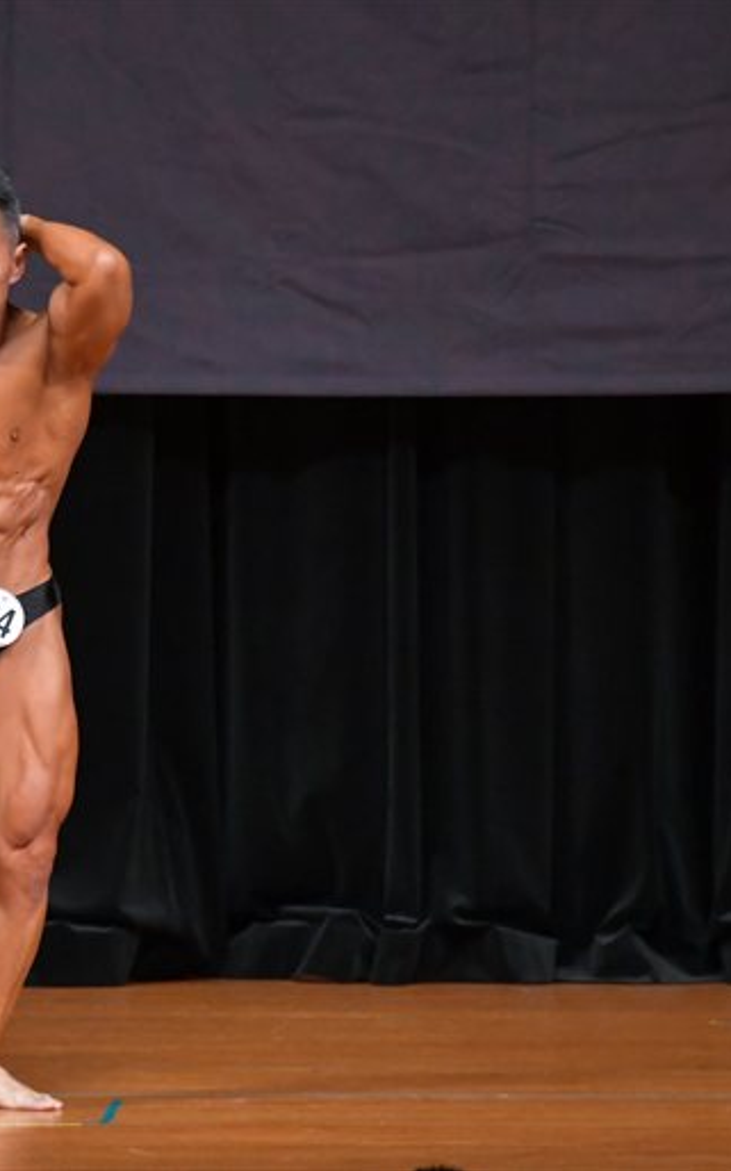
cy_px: 586
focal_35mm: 438
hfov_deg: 3.0
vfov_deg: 4.8
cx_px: -13
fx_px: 13969
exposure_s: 1/400
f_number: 5.6
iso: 5000
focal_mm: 190
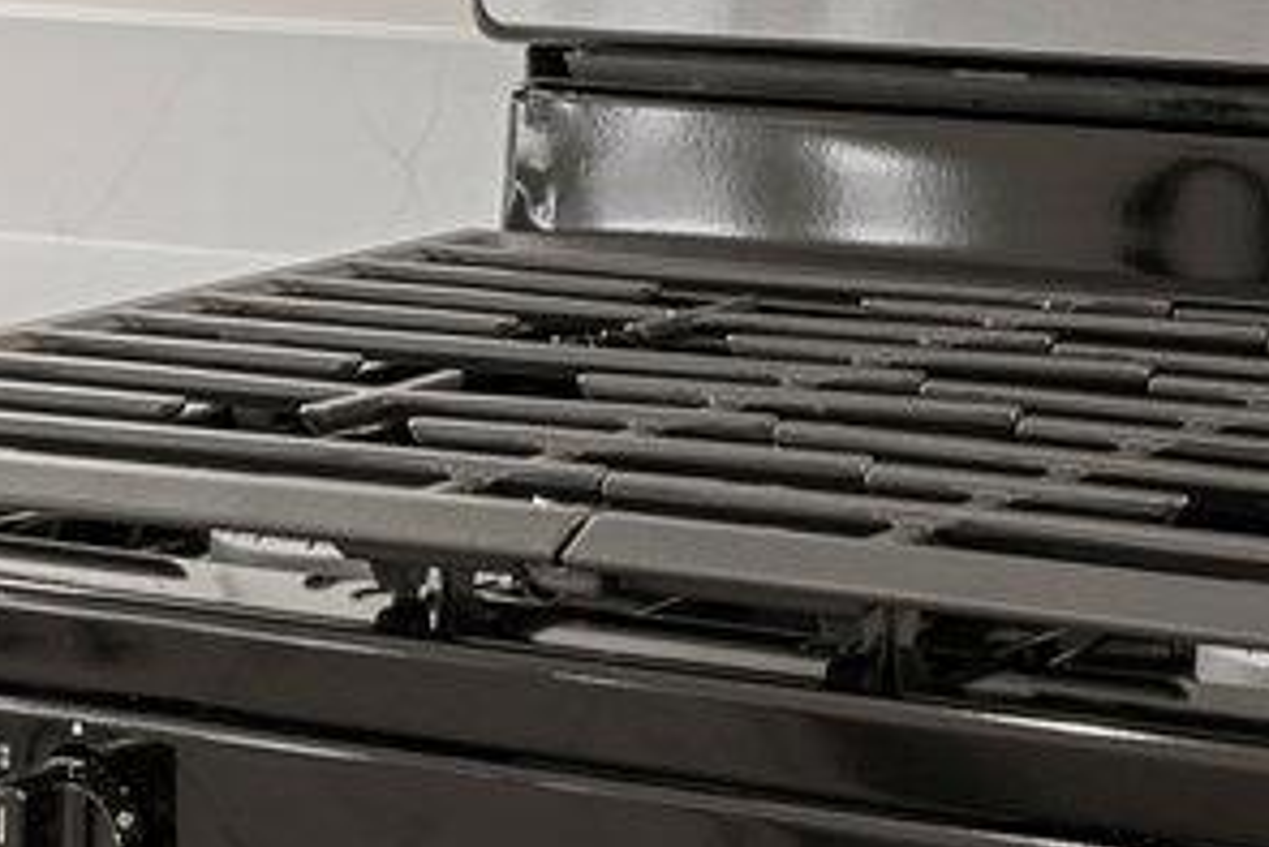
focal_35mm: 131
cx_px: 938
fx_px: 4629
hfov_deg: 15.5
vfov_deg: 10.1
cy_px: -398
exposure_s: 1/2.5
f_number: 8
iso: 100
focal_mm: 18.9
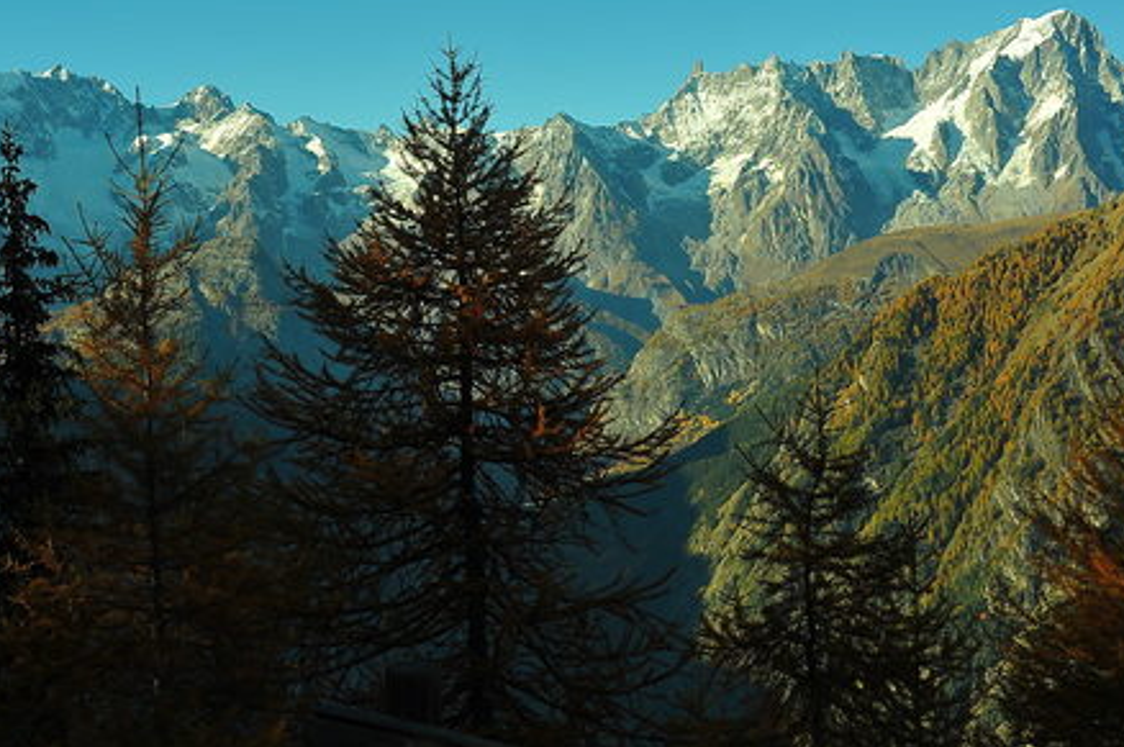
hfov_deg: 40.8
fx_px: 1497
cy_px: 317
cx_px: 411
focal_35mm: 48
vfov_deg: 28.0
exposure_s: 1/250
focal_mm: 35
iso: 200
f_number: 8
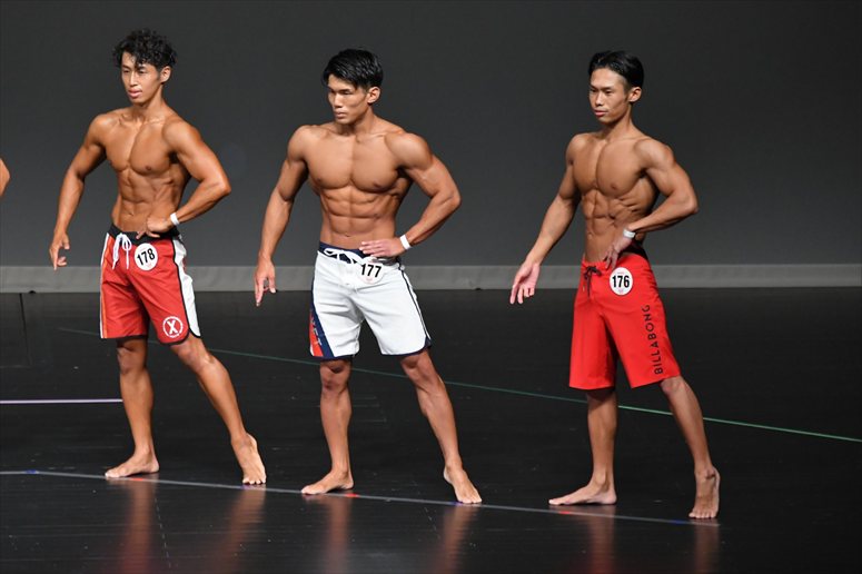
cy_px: 287
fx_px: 7539
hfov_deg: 6.5
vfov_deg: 4.4
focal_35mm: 315
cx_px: 431
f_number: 5.6
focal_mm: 210
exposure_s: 1/400
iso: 4000
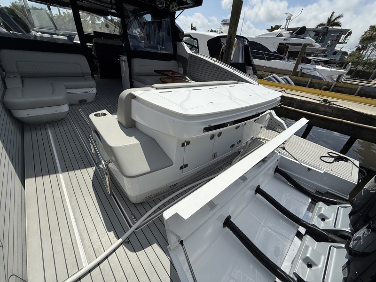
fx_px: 152
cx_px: 188
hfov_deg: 102.1
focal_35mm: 14
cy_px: 141
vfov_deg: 85.7
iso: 50
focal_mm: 2.22
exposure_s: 1/6173
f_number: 2.2
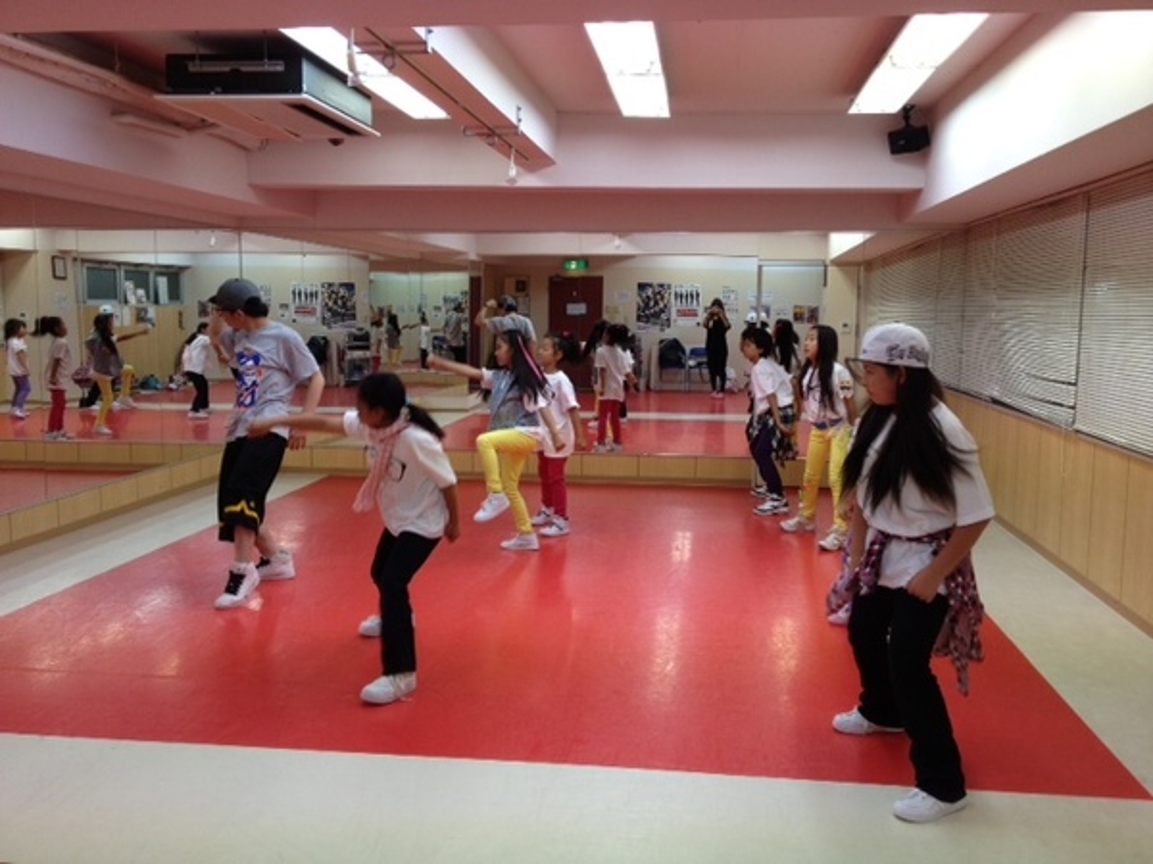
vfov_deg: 40.7
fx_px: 1166
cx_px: 576
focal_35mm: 35
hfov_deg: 52.6
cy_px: 432
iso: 80
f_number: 2.4
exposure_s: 1/60
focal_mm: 4.28
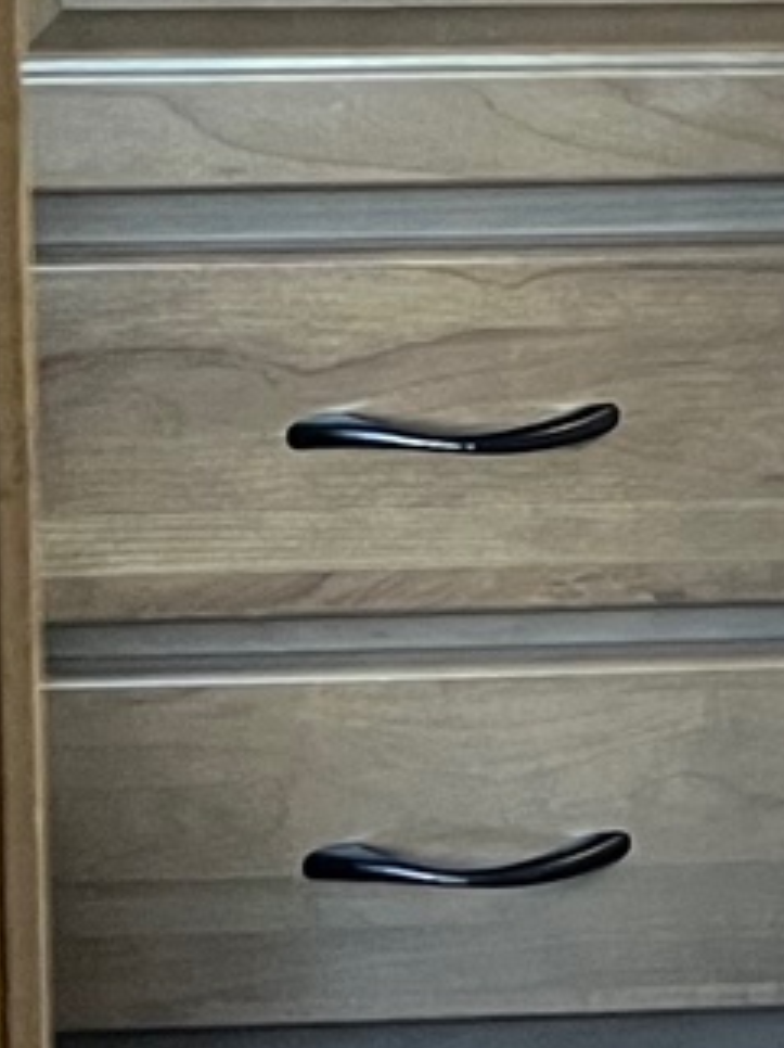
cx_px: 2606
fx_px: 4929
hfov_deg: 7.6
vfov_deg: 11.6
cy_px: -517
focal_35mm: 163
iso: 250
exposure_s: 1/60
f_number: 1.6
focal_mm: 5.1
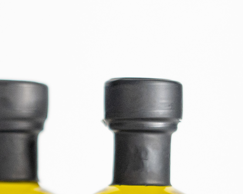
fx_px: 1453
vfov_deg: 7.6
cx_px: -39
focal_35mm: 202
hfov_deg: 9.4
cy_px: 228
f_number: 2.5
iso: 1000
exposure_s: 1/125
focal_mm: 50
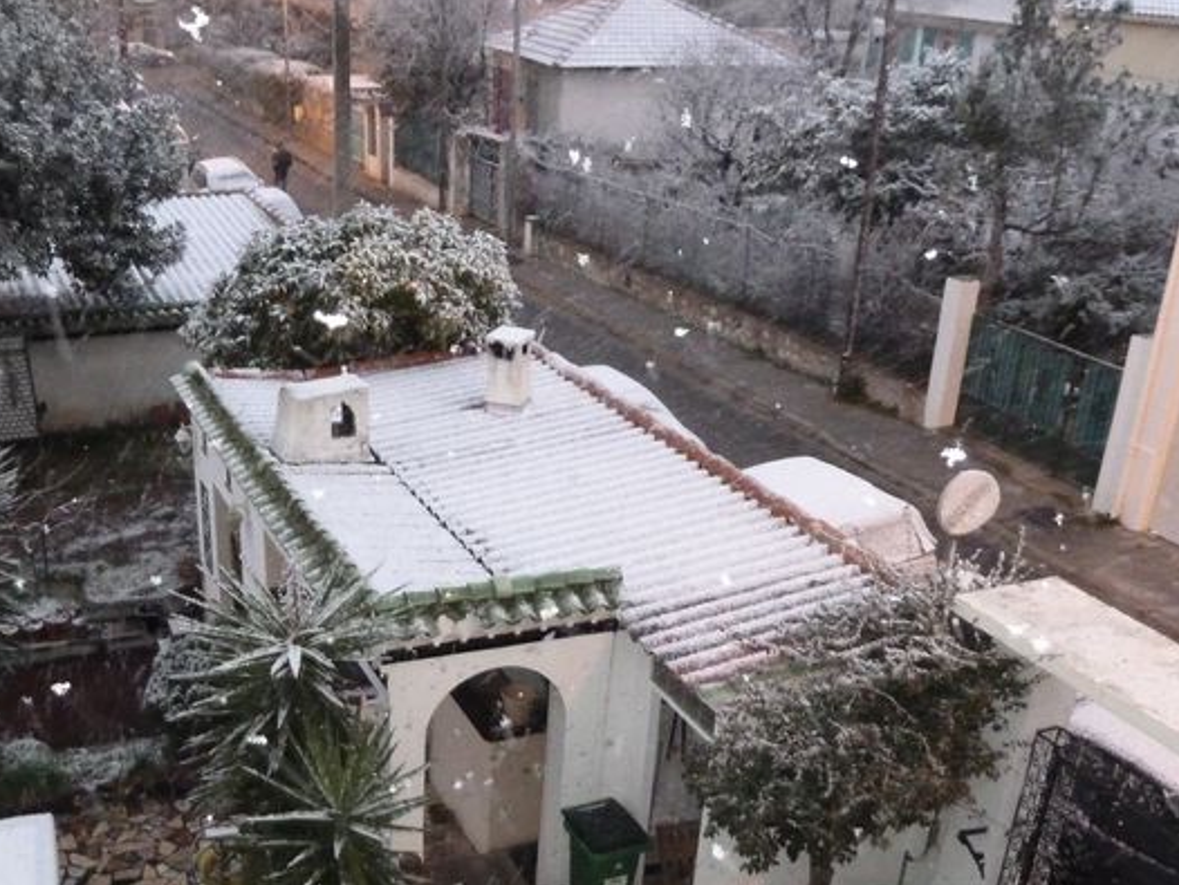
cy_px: 594
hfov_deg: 48.4
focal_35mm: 38
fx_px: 1295
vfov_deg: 37.3
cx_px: 430
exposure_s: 1/13
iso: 800
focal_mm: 4.1
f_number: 3.3
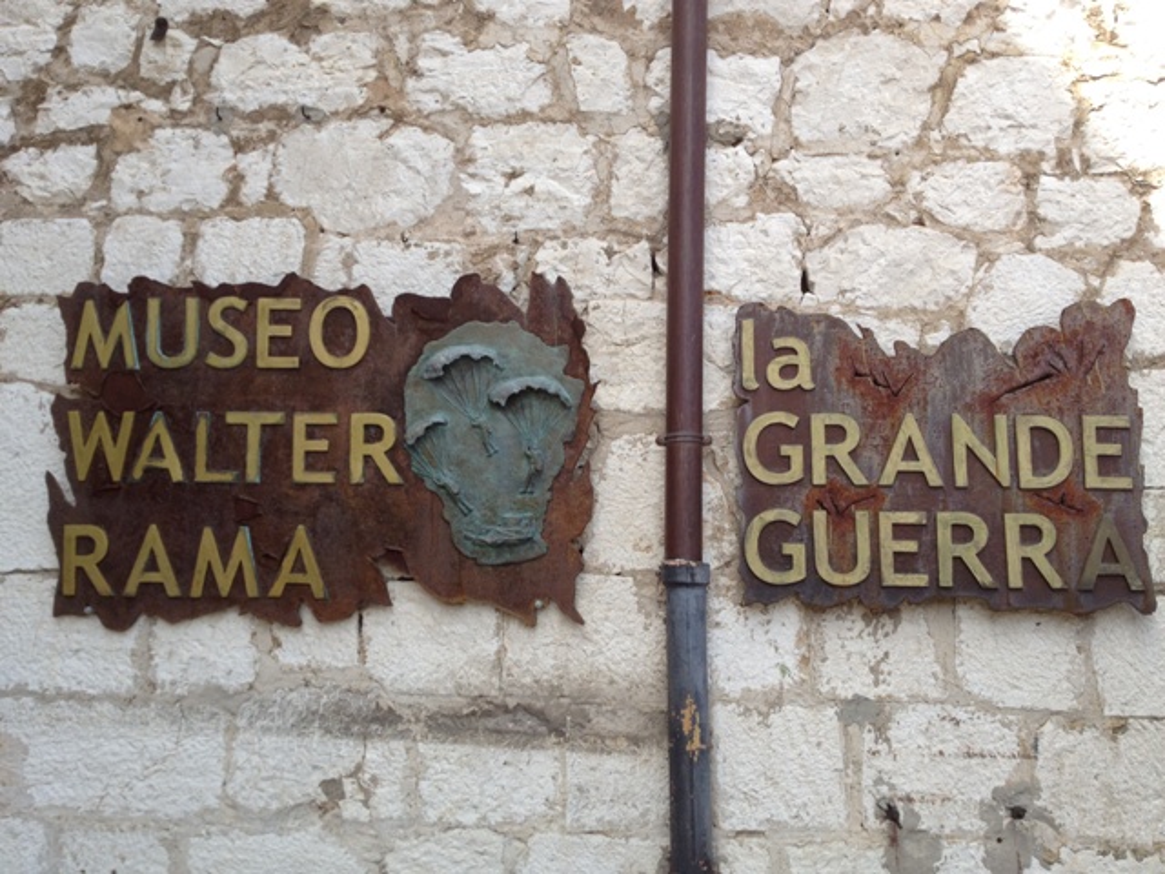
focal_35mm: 35
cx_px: 582
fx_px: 1178
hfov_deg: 52.6
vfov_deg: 40.7
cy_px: 437
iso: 64
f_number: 2.4
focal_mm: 4.28
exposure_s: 1/627
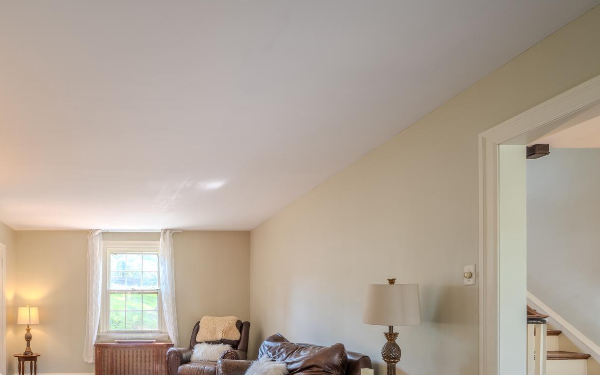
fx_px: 393
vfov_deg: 47.9
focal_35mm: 24
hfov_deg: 68.9
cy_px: 307
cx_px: 137
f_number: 11
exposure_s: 1/6
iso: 100
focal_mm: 14
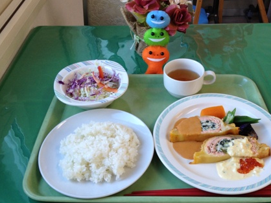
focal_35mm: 41
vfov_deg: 35.1
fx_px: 321
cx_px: 153
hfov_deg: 45.7
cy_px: 107
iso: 80
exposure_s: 1/60
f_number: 2.4
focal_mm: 4.28
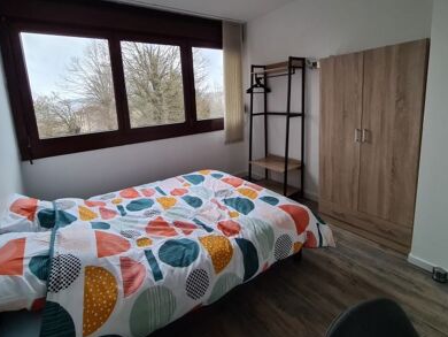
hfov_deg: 94.4
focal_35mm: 16
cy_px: 133
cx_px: 211
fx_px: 207
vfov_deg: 77.2
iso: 320
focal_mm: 2.2
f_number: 2.2
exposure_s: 1/33
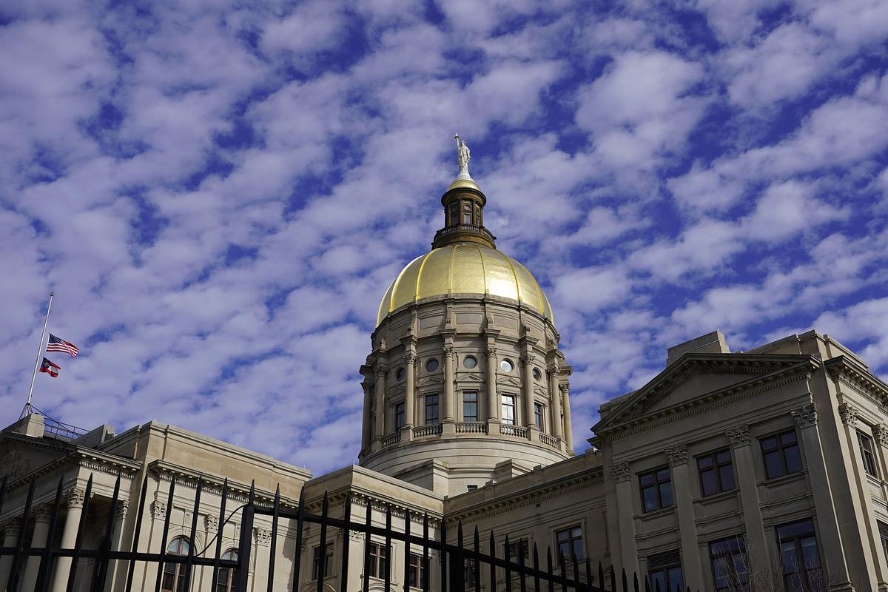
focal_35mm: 36
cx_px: 444
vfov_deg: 36.9
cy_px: 296
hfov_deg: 53.1
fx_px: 888
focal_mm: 36
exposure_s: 1/1000
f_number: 5
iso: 100
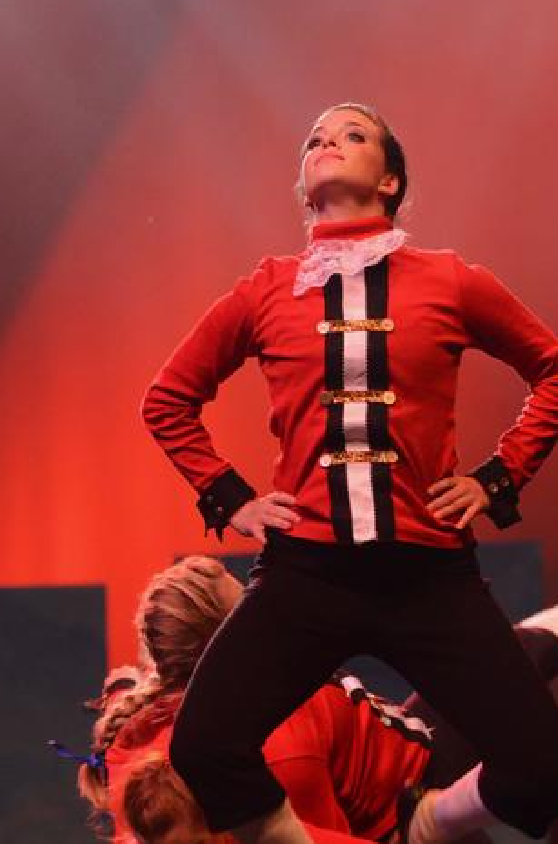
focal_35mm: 246
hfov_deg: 5.6
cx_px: 322
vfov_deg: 8.4
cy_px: 483
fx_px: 5749
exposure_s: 1/400
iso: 4000
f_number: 3.5
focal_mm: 112
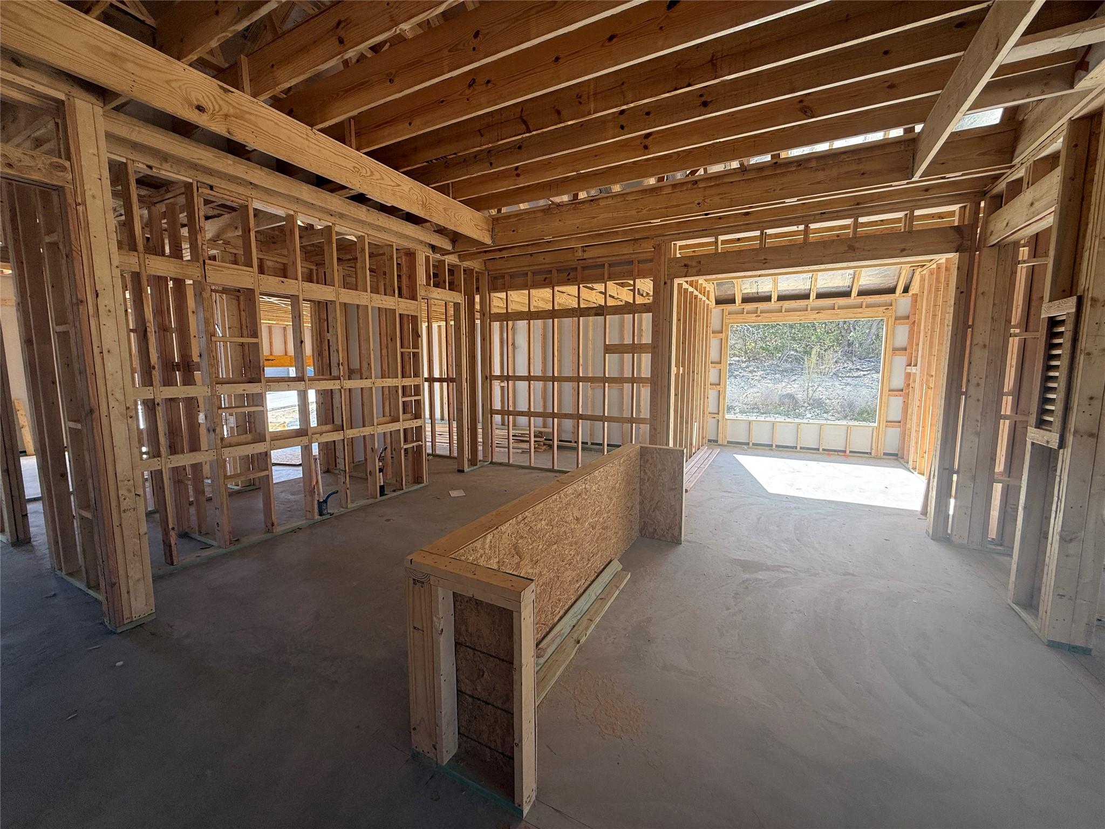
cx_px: 552
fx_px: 447
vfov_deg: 85.7
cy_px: 414
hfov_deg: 102.1
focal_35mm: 14
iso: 64
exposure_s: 1/126
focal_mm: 2.22
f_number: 2.2
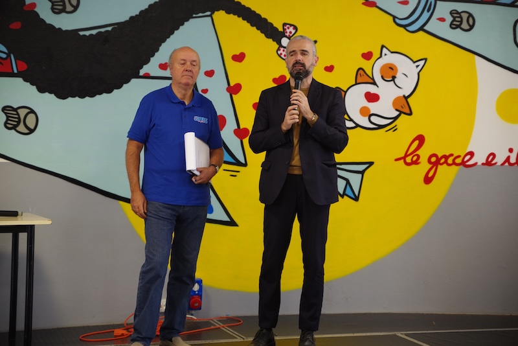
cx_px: 259
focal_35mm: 70
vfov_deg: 19.5
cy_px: 173
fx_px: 1008
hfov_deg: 28.8
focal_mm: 70
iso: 1600
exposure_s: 1/80
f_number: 2.8
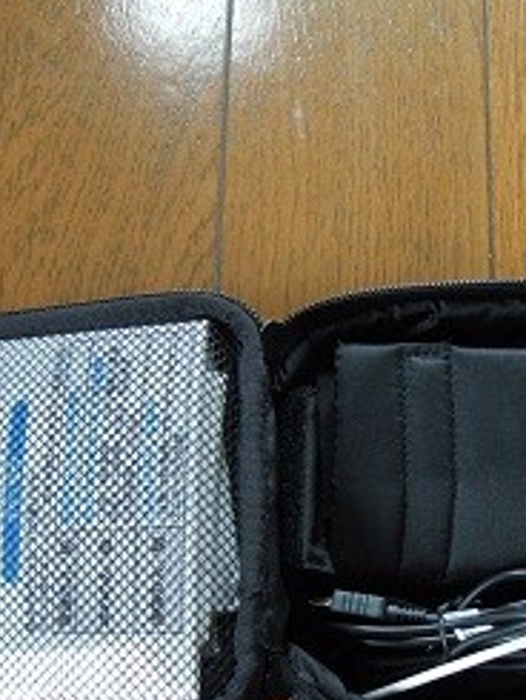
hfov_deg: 32.8
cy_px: 459
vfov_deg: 42.4
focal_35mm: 44
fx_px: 891
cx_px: 303
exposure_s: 1/20
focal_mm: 4.3
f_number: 2.8
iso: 400
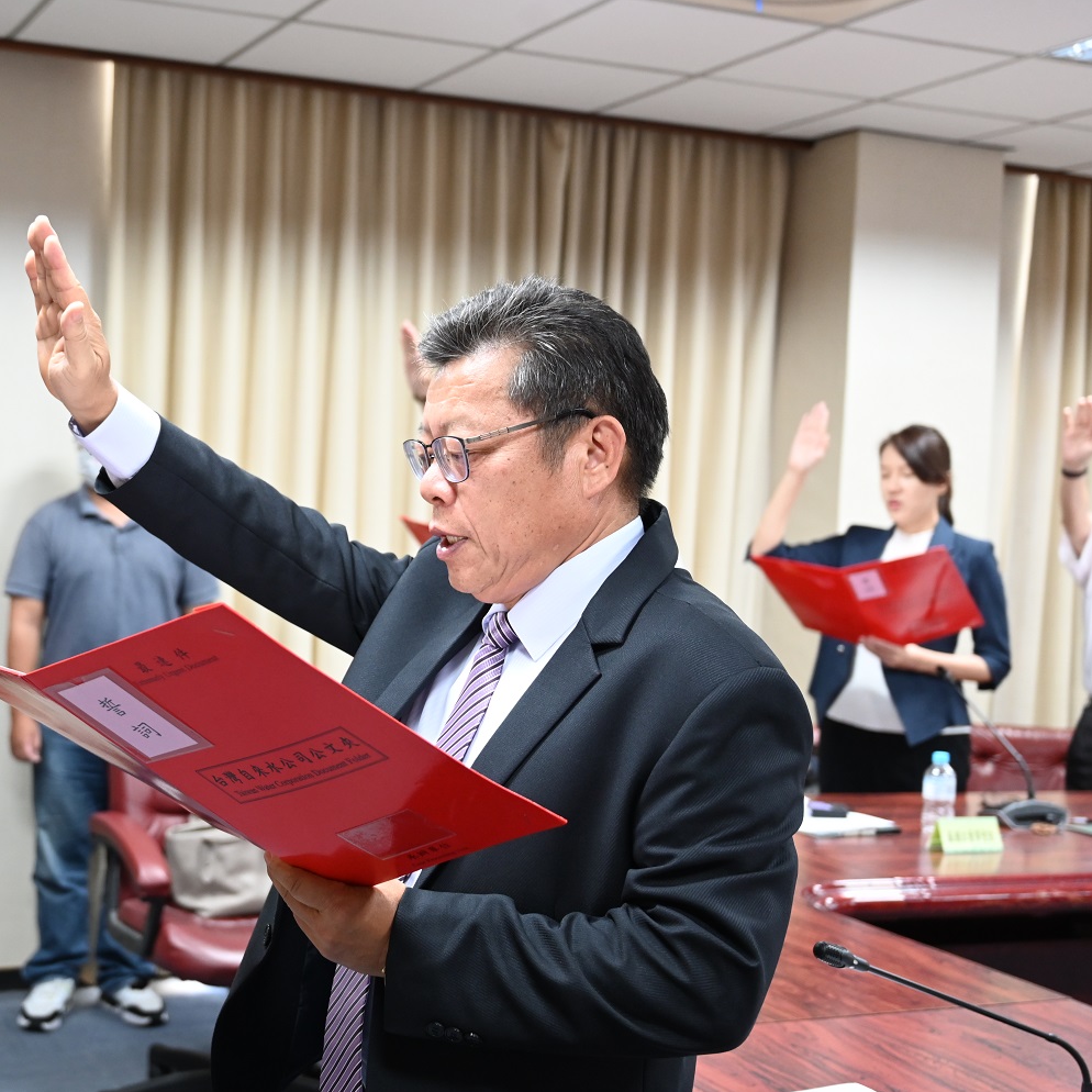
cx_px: 279
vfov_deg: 34.0
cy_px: 547
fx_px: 1785
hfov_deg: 33.4
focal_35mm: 50
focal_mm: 39
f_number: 4
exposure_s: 1/60
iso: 2000
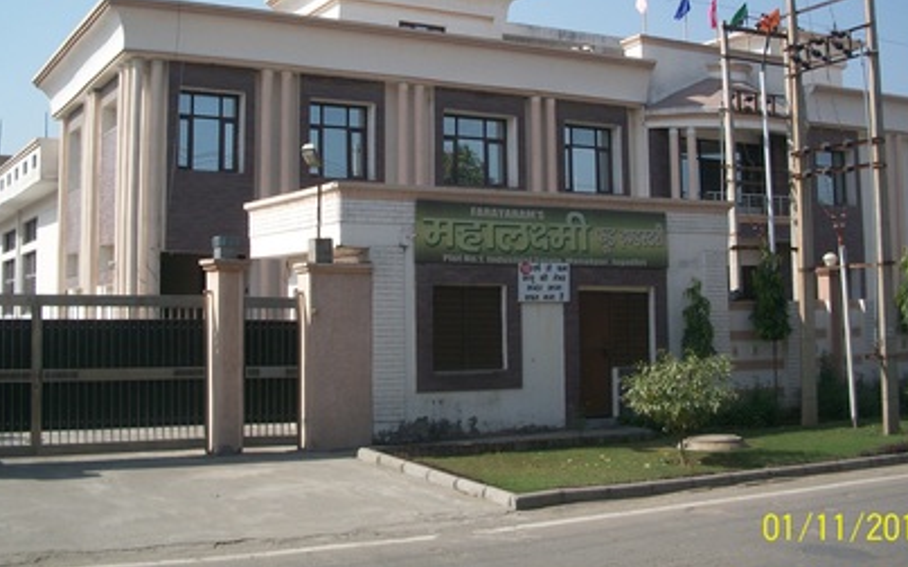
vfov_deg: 27.9
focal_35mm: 46
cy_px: 199
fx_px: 1138
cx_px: 428
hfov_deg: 43.5
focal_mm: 6.3
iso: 80
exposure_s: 1/320
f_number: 5.6
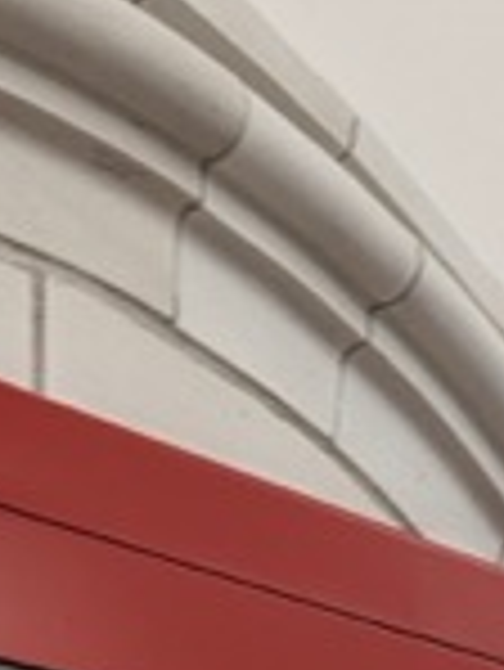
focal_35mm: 129
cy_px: 1264
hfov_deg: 11.5
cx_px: 274
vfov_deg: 13.5
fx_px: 2501
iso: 81
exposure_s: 1/24
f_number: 1.85
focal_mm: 6.81
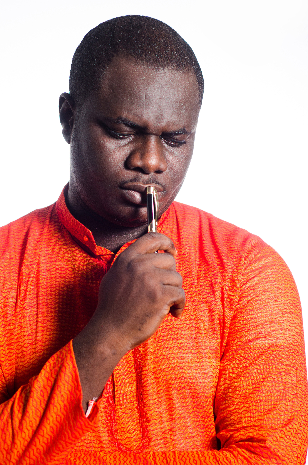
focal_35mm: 75
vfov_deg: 27.0
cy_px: 232
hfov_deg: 18.1
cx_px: 154
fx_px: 967
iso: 100
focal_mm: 50
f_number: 3.2
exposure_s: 1/100
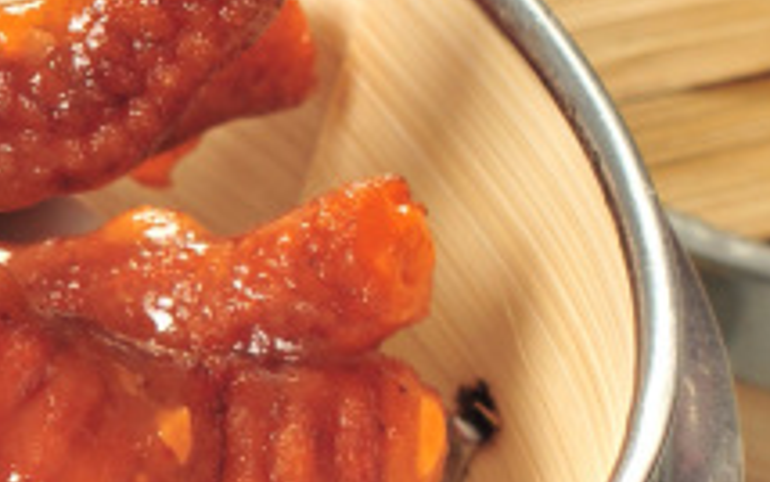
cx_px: -421
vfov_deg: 3.6
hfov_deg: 5.7
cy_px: 331
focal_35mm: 366
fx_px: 7685
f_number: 7.1
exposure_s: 1/160
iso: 200
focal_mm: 50
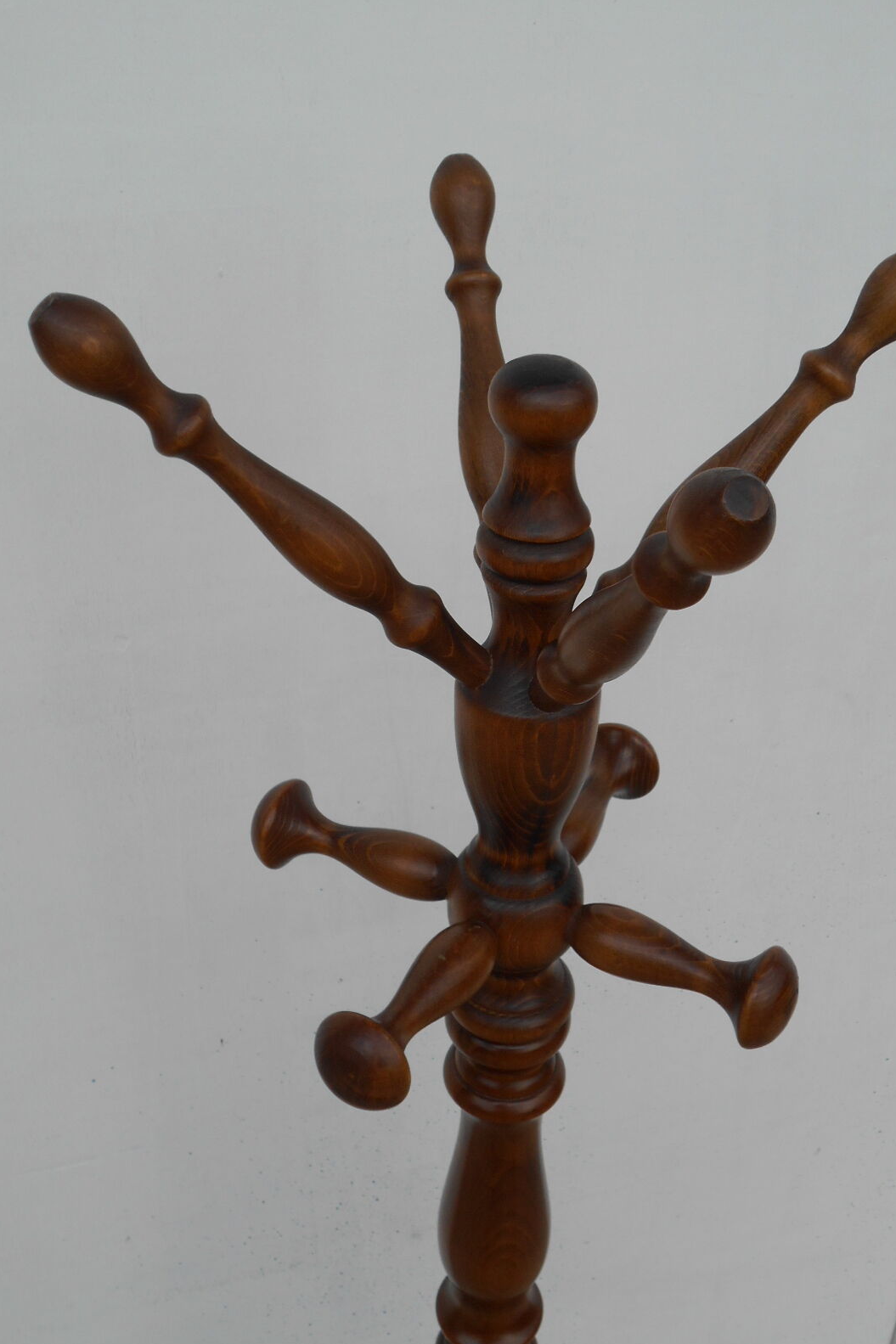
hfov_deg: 32.6
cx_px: 506
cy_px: 671
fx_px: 1531
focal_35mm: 41
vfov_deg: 47.4
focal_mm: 6.7
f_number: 3.9
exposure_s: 1/320
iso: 80
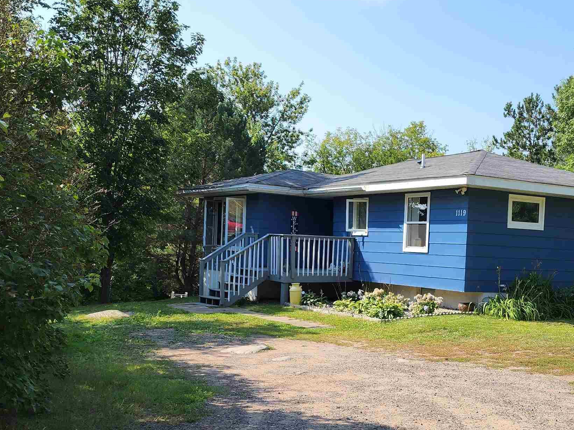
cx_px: 397
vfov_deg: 33.4
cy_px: 274
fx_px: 713
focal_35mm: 43
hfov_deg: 43.0
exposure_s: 1/611
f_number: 1.8
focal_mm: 6.4
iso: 12
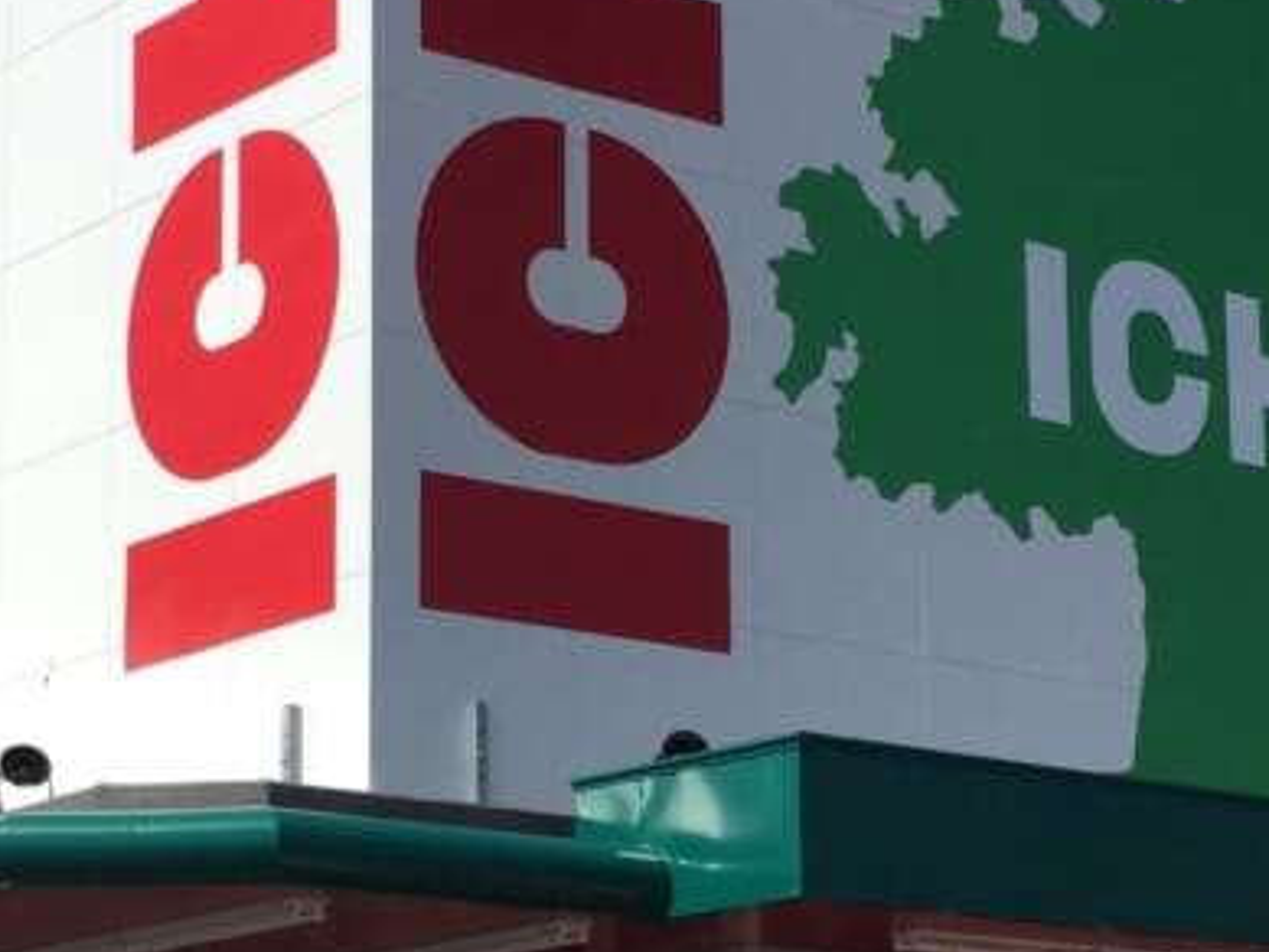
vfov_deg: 14.5
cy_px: 681
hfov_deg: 19.3
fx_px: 3740
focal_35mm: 102
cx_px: 623
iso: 25
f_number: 2.4
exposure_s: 1/1567
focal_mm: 3.3
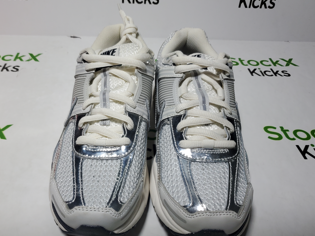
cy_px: 129
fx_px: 273
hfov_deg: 59.9
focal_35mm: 30
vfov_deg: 46.7
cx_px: 144
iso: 50
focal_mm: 4.3
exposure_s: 1/300
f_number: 2.4
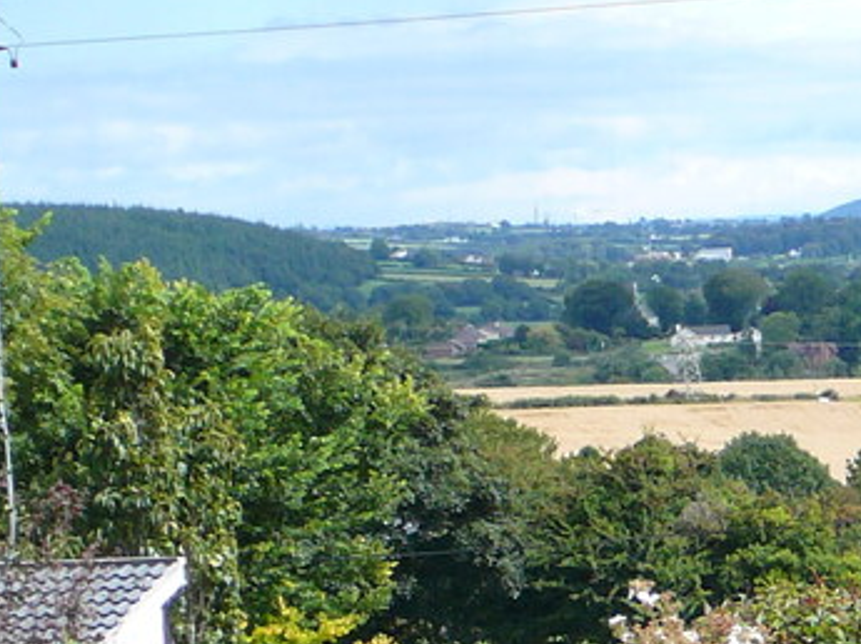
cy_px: 646
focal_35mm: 211
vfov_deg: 7.0
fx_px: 5243
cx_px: 1245
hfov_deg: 9.2
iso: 80
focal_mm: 10.5
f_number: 3.7
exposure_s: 1/500
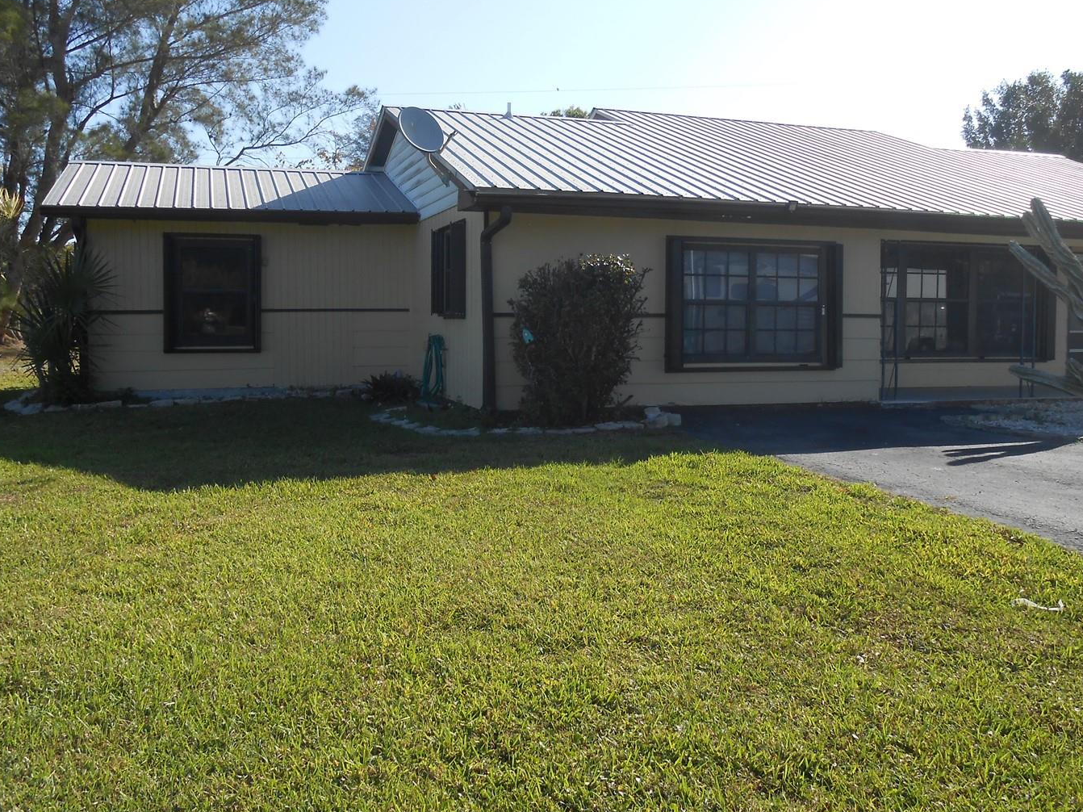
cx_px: 533
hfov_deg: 58.4
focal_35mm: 31
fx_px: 970
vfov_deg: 45.3
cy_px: 356
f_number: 3.5
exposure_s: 1/640
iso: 80
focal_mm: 4.6
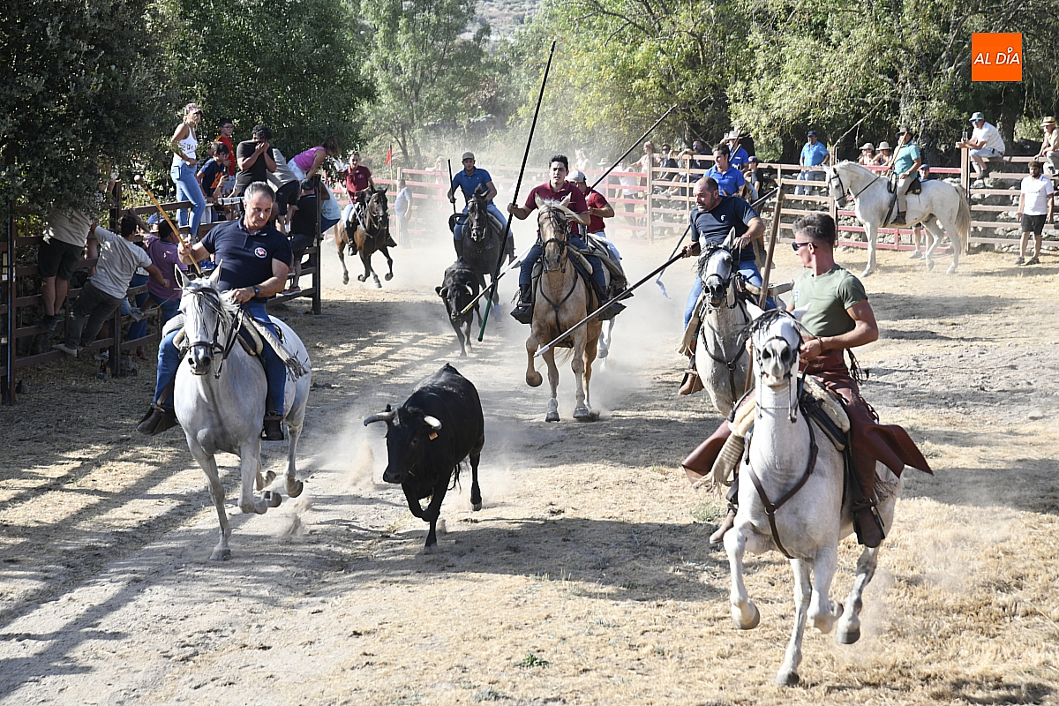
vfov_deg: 16.1
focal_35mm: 85
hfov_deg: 23.9
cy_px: 353
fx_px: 2500
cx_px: 530
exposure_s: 1/320
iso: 320
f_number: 9
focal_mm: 85
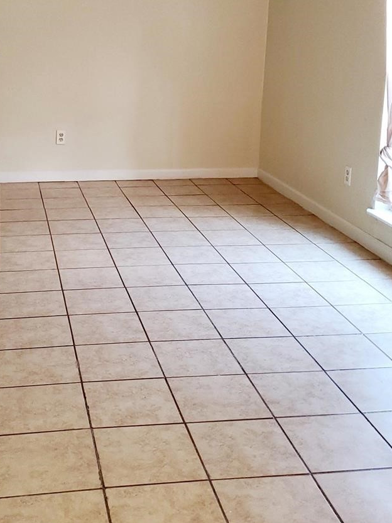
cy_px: 167
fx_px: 725
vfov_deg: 39.1
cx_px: 133
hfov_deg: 30.1
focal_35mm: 48
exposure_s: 1/24
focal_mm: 4.3
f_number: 1.5
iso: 125
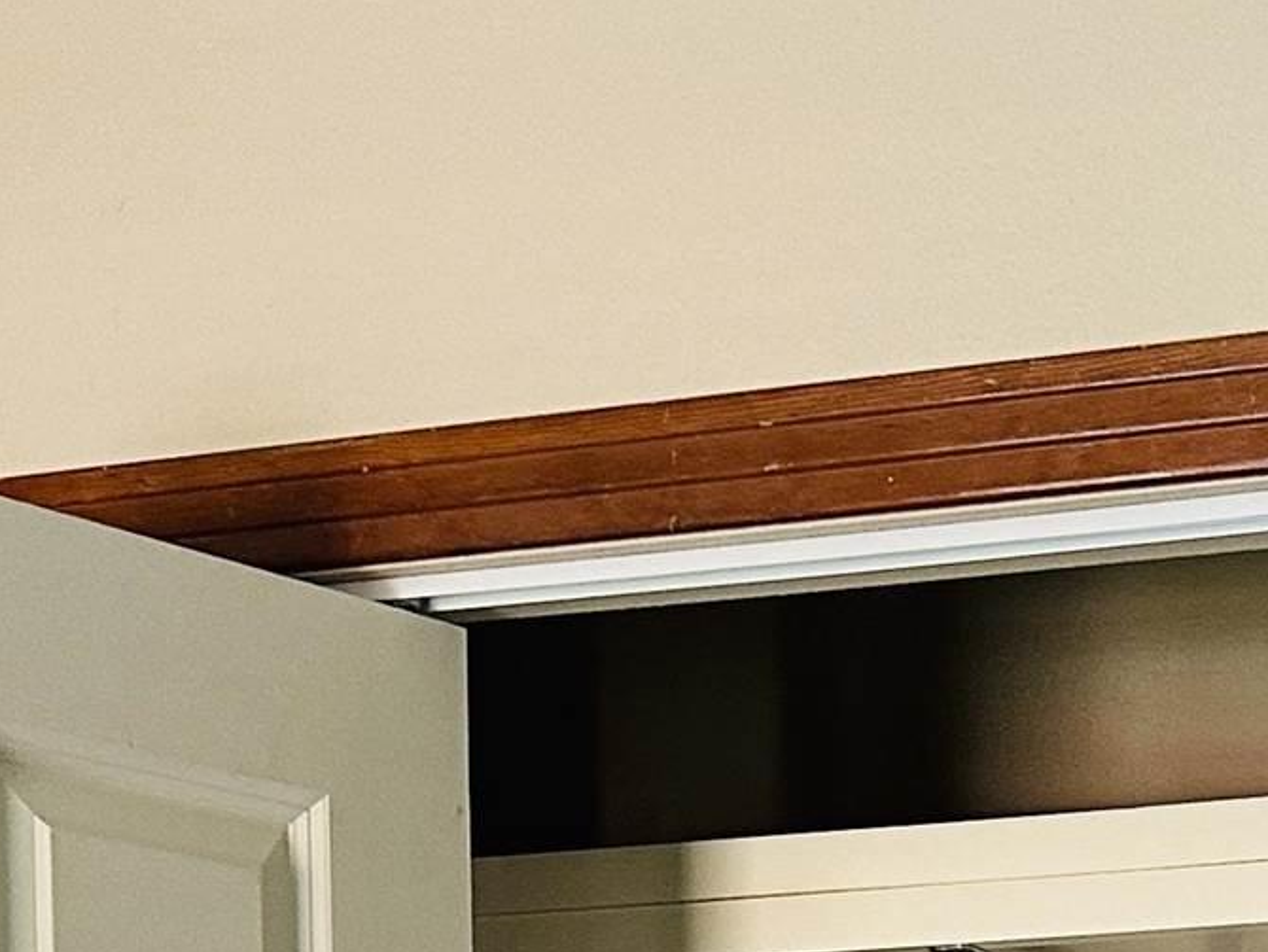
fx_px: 4031
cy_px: 2082
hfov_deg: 17.5
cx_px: 1272
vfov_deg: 11.7
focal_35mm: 110
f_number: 1.78
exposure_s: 1/64
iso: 250
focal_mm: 6.86
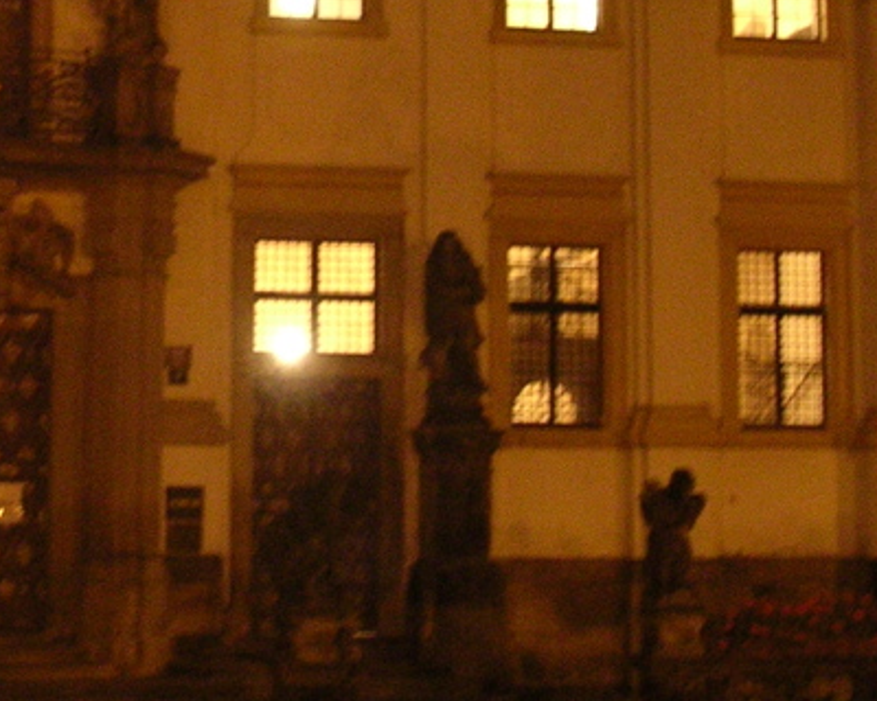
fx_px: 2466
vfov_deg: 15.9
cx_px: 147
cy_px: 35
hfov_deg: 19.9
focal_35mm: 95
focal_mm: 5.8
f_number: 2.8
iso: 400
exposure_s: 1
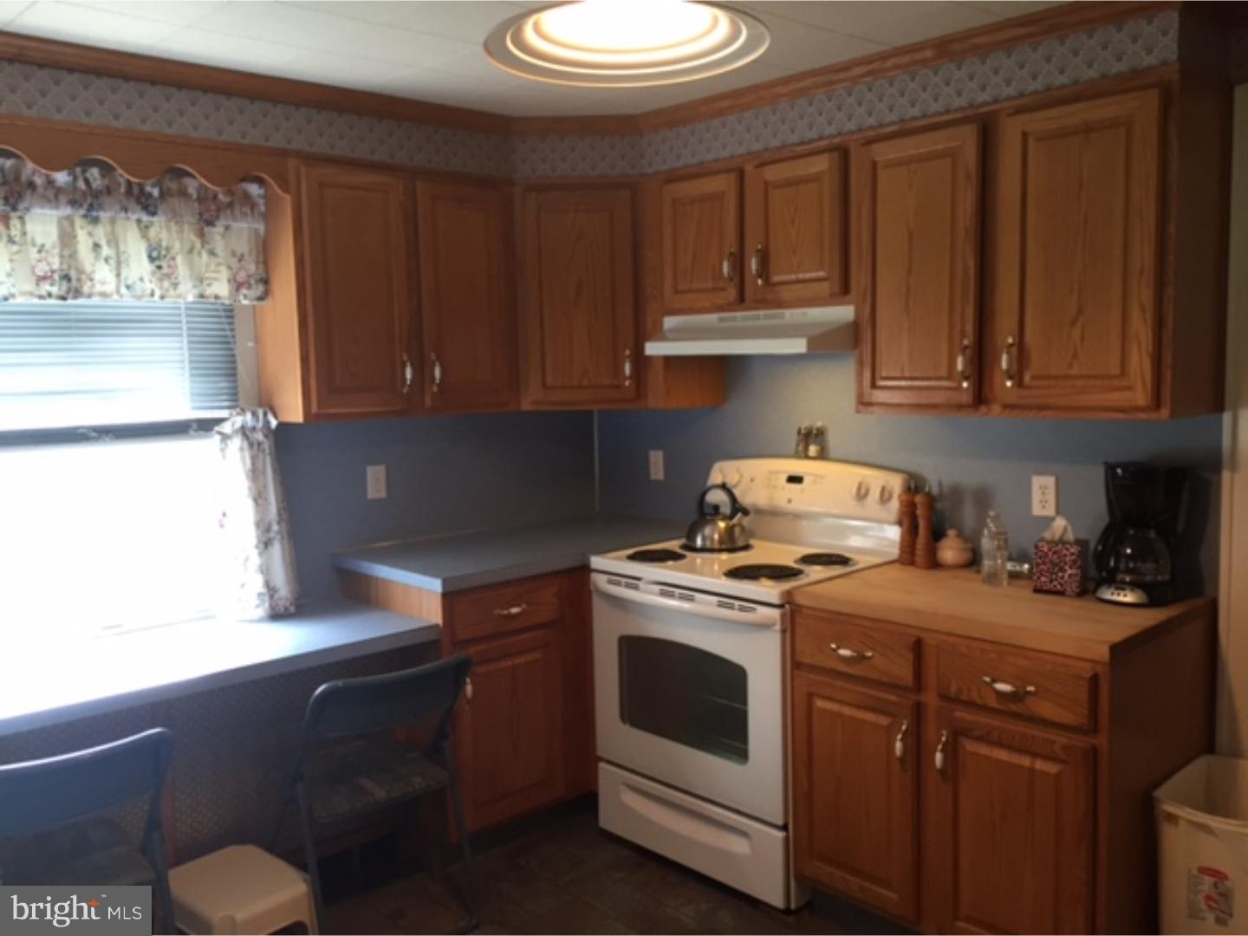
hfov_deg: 61.7
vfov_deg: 48.2
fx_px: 1046
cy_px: 468
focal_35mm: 29
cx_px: 624
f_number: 2.2
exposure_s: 1/30
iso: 64
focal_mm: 4.15
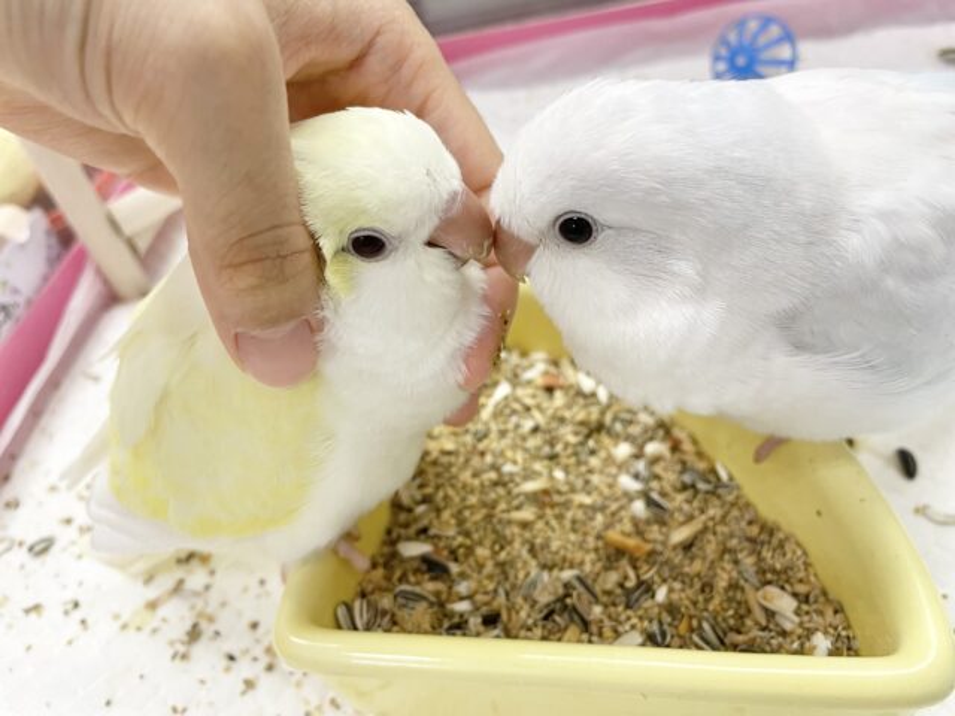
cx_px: 478
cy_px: 358
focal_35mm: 26
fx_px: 717
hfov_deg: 67.3
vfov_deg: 53.1
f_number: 1.6
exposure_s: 1/50
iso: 100
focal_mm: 4.2
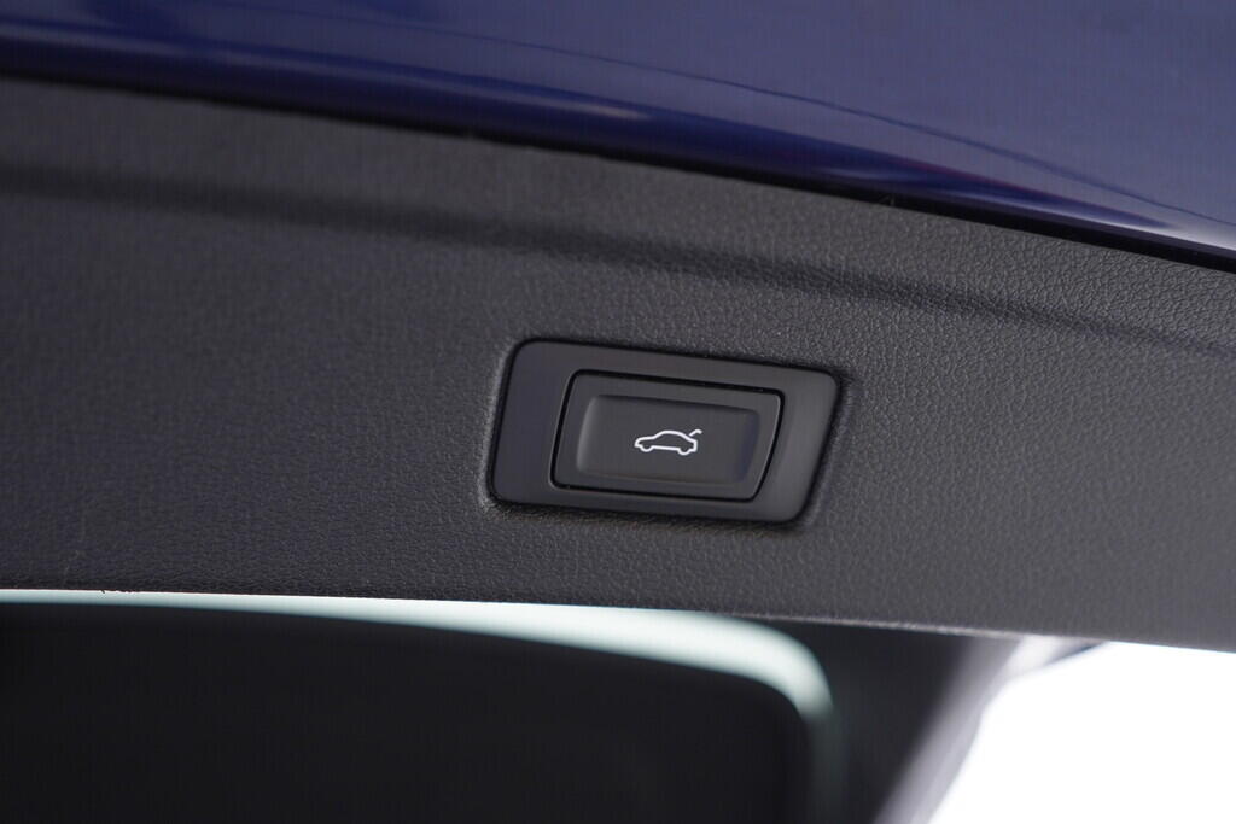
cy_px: 412
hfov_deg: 53.1
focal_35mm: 36
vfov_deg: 36.9
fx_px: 1236
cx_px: 618
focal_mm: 24
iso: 250
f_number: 2.8
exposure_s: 1/40
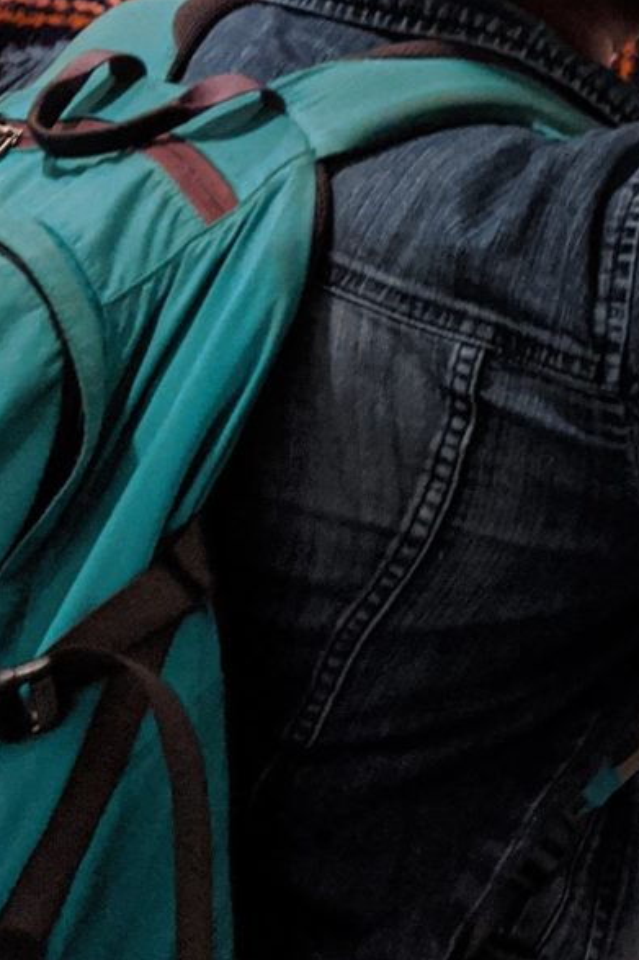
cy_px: 206
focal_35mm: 98
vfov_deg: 20.6
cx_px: 1173
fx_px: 2611
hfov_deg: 12.6
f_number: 1.8
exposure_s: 1/59.9
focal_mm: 4.44
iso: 530
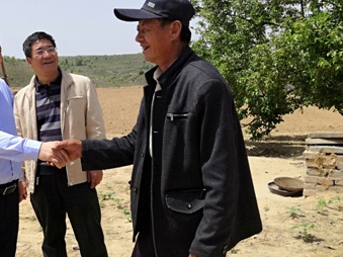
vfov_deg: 28.4
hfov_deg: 36.1
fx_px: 505
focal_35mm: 51
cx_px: 64
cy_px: 92
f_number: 1.8
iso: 50
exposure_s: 1/1192
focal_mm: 3.95
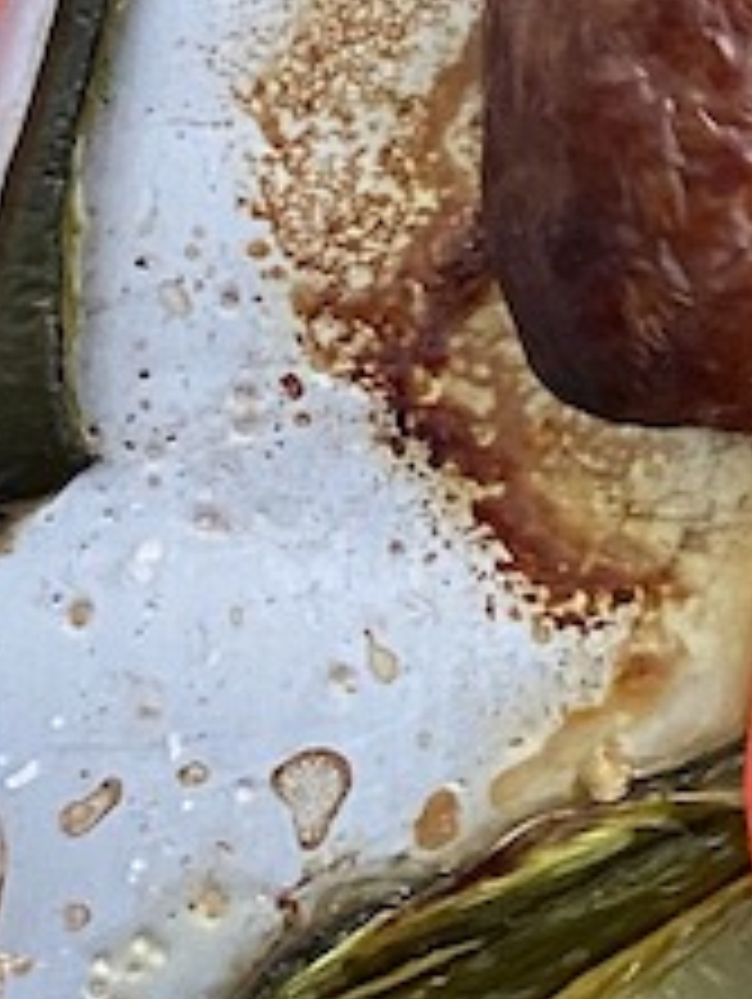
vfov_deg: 12.5
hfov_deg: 8.6
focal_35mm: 156
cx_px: 1860
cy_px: -47
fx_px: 4510
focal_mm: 4.25
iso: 400
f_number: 1.8
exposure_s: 1/60
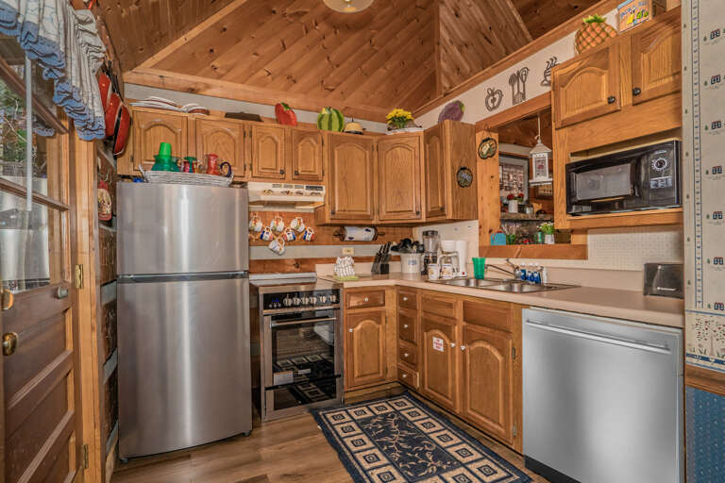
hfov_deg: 93.3
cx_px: 362
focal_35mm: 17
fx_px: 342
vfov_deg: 70.4
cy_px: 242
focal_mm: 17
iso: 1000
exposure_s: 1/200
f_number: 7.1
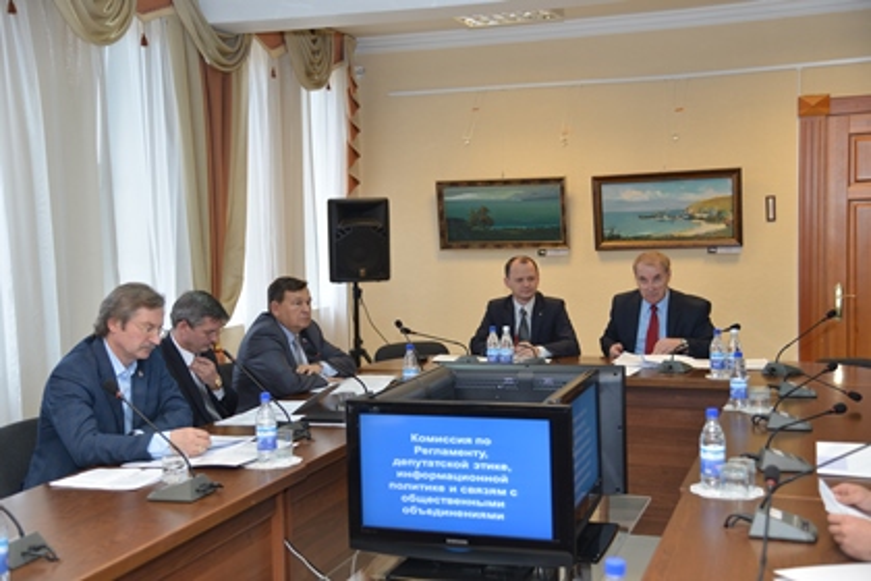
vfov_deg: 30.5
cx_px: 436
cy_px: 290
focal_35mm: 44
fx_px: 1064
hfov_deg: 44.5
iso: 360
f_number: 4
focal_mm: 44
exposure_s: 1/60
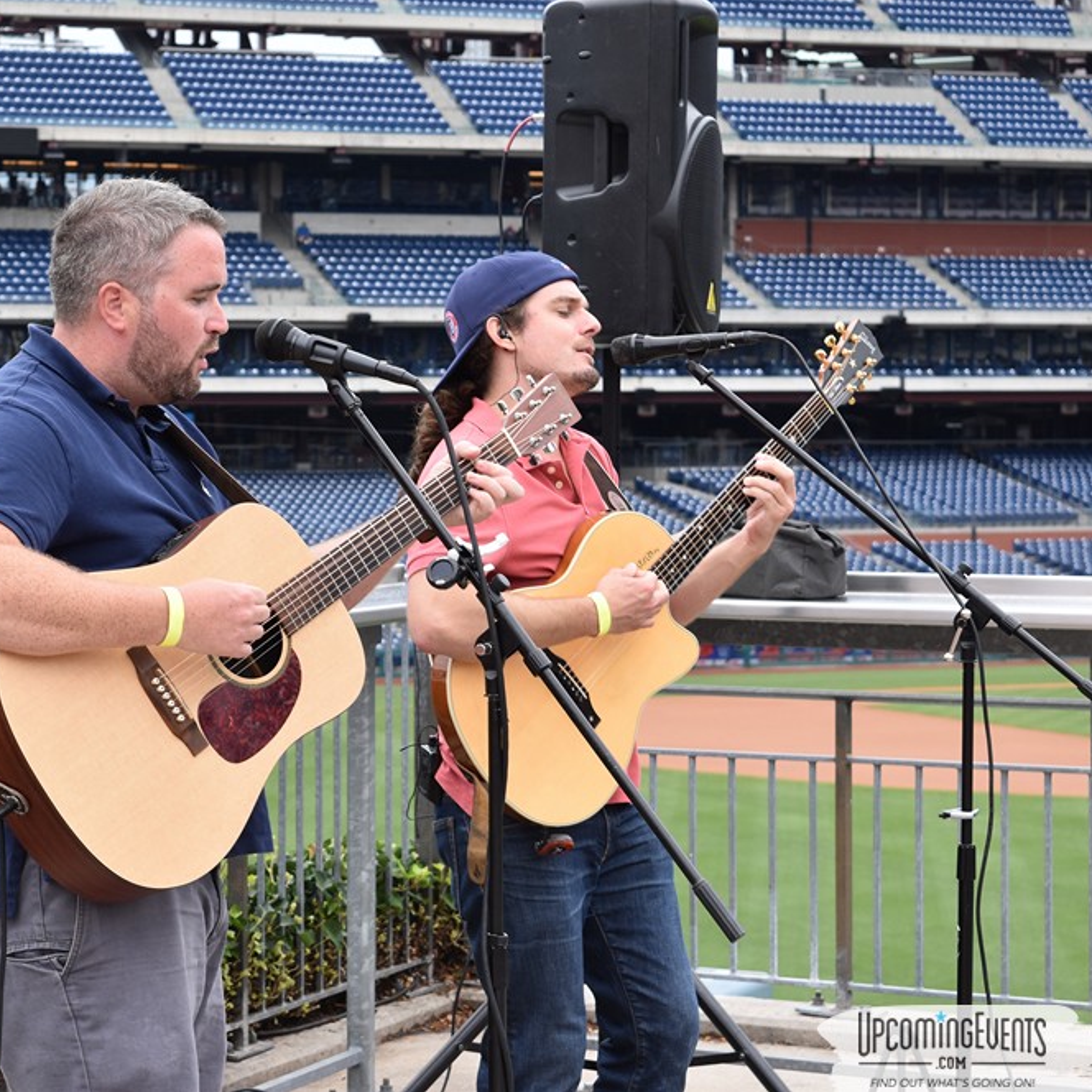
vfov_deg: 16.5
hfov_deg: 16.4
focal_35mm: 106
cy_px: 545
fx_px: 3770
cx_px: 273
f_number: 8
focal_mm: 55
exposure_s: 1/250
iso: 400
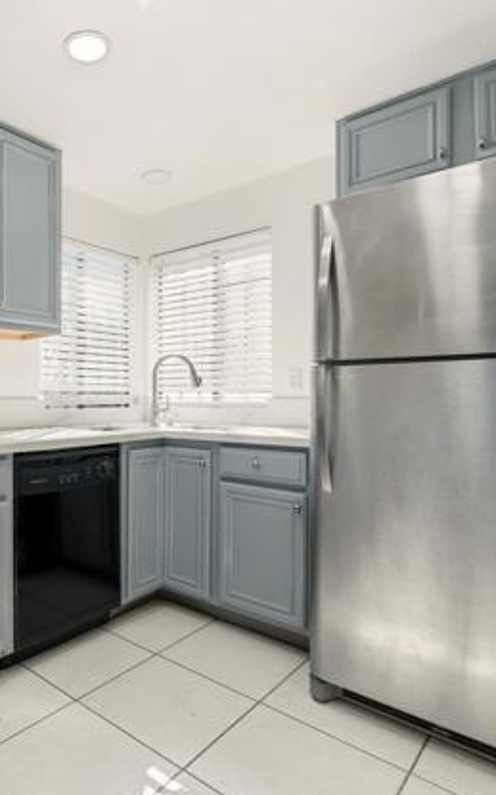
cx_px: 88
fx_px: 476
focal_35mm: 22
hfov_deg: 51.1
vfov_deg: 79.7
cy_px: 405
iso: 250
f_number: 6.3
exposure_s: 1/1600
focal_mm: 14
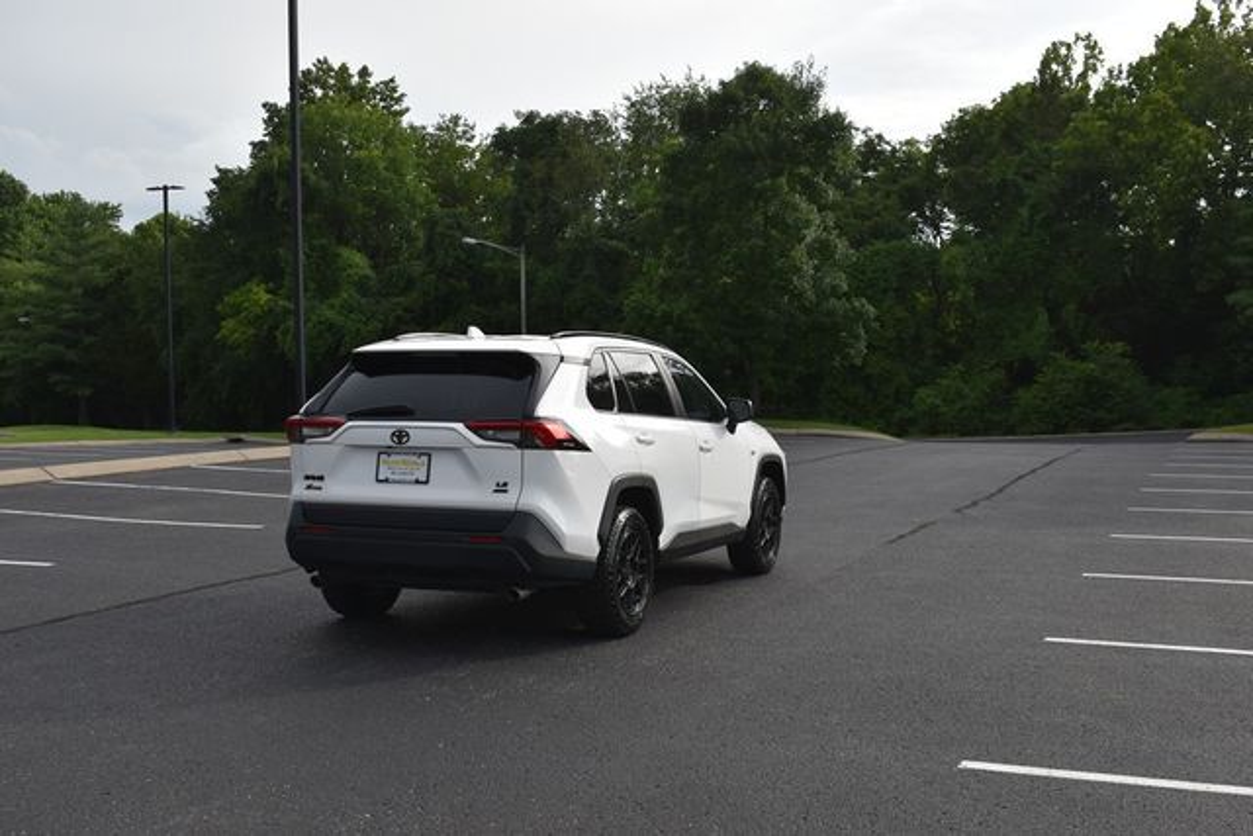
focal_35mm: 40
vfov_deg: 33.0
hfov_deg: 47.9
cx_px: 626
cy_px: 418
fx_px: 1410
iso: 180
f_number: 8
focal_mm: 27
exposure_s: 1/250
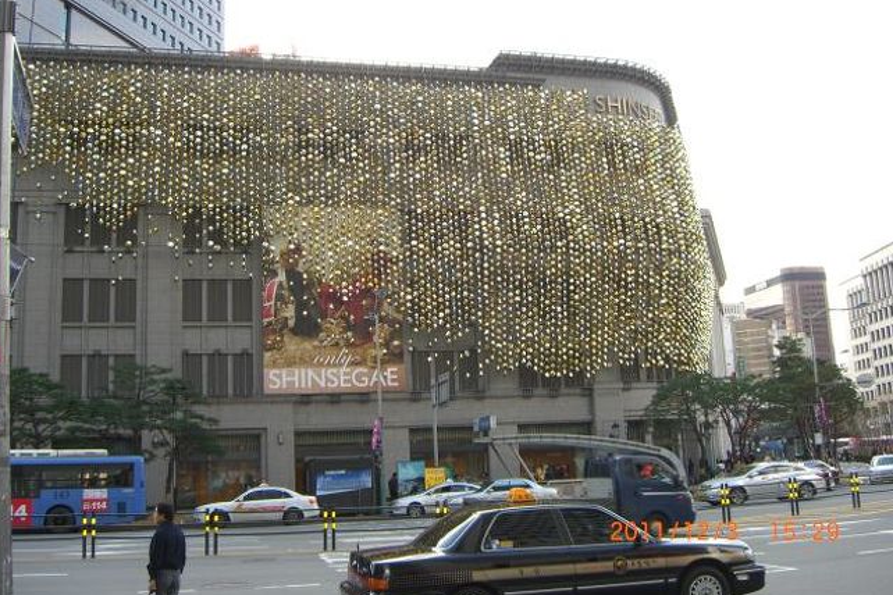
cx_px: 442
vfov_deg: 33.4
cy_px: 262
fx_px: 992
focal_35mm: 40
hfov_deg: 48.5
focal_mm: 7.9
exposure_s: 1/160
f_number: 2.8
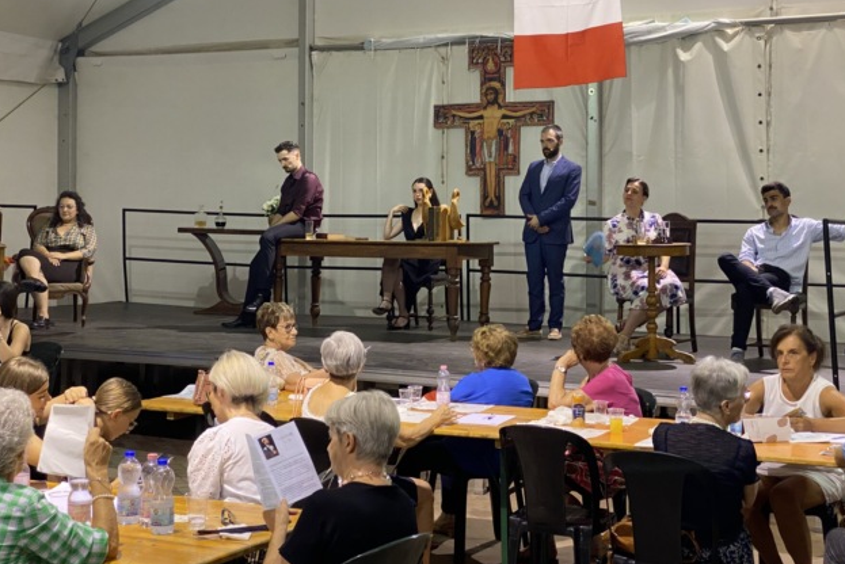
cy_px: 225
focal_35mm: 59
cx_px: 392
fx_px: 1385
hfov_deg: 33.9
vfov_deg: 23.0
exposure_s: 1/50
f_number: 2
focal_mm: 6
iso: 250
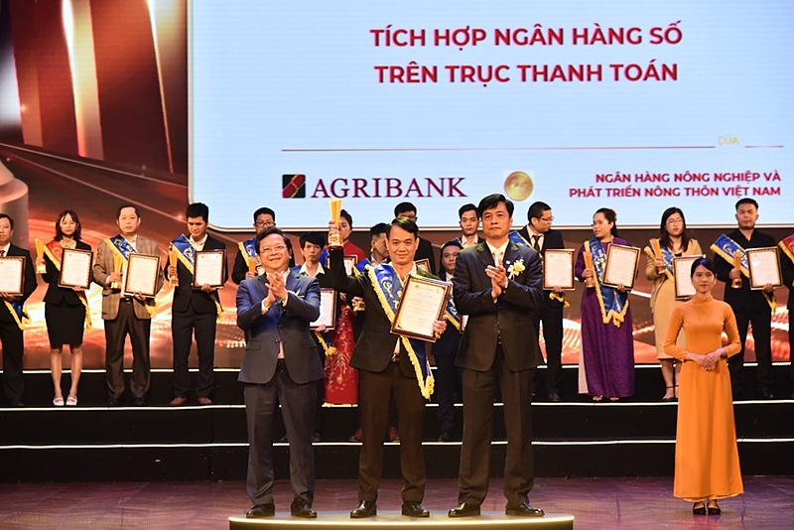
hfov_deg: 19.4
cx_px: 397
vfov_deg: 13.1
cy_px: 265
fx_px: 2317
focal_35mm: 105
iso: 1000
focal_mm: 105
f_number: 5
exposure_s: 1/200
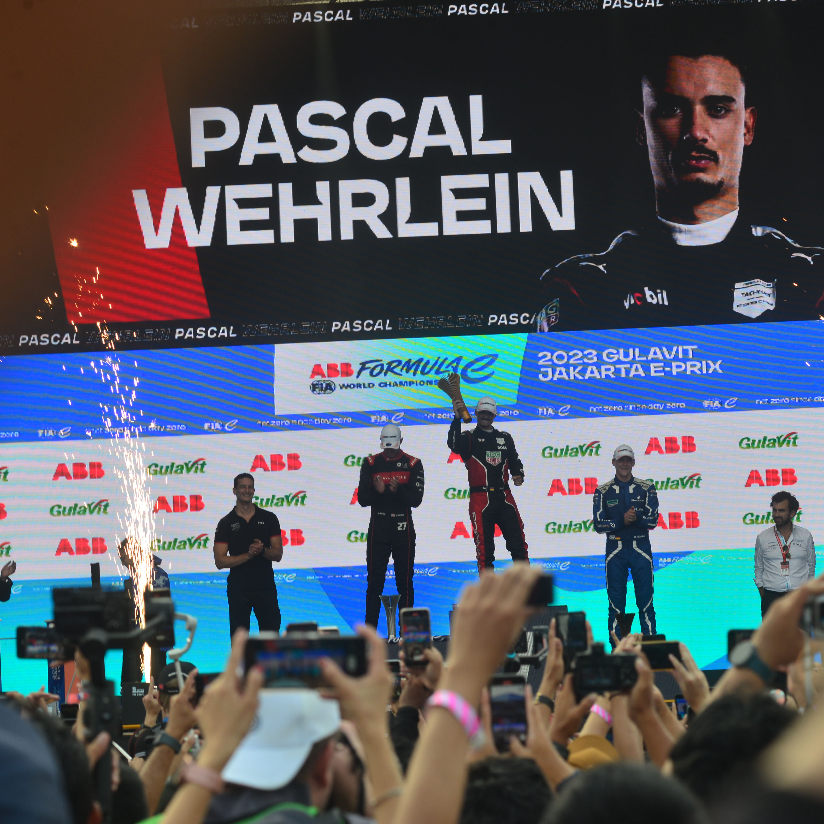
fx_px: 3851
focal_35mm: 143
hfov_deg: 12.2
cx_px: 457
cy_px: 412
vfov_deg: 12.2
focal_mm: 112
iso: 400
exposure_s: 1/200
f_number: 10
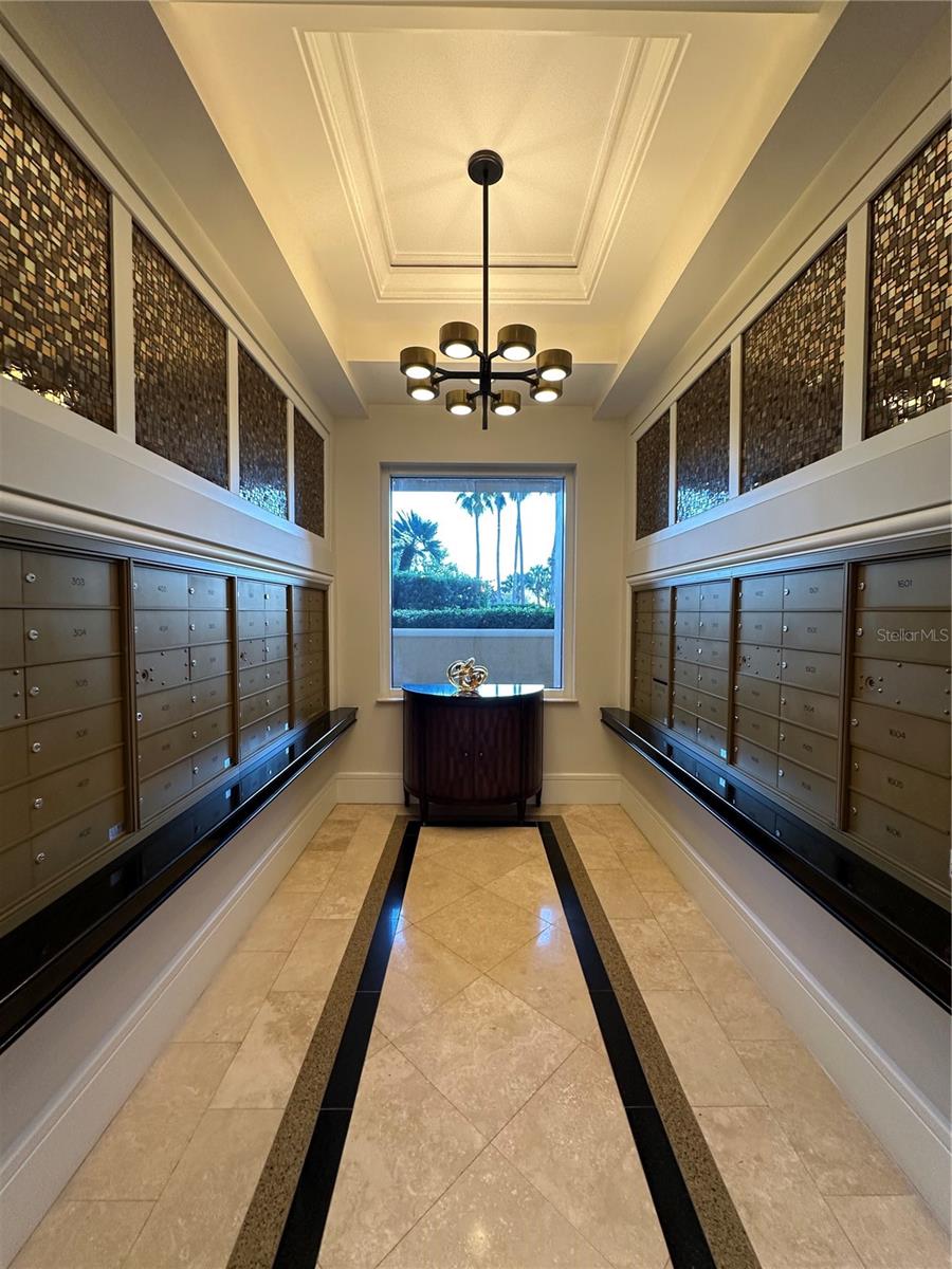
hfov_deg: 85.7
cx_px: 476
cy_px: 634
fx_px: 513
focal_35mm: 14
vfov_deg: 102.1
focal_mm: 2.22
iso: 200
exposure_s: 1/60
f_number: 2.2
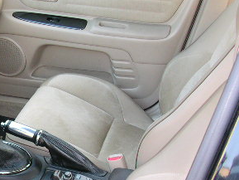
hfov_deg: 22.8
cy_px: 138
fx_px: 566
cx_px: -7
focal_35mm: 82
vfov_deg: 17.9
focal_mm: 5.6
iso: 100
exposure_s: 1/30
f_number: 2.7
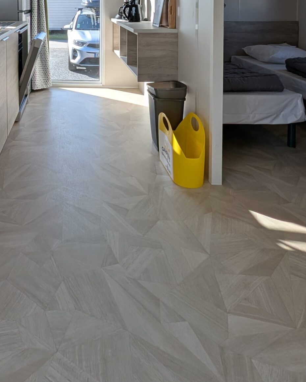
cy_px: 8
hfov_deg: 47.8
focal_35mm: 28
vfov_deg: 51.2
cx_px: 49
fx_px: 317
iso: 52
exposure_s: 1/521
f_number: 2.2
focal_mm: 1.95
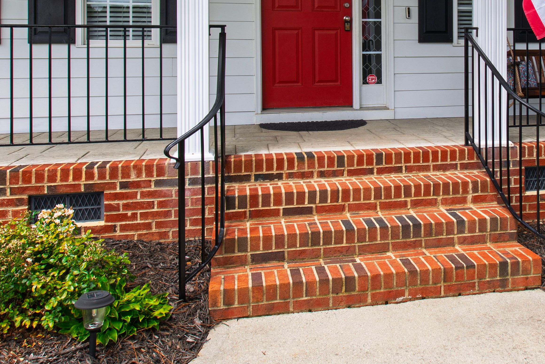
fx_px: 545
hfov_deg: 51.3
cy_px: 40
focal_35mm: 36
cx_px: 395
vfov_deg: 34.9
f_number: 8
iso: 100
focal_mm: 10
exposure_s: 1/100
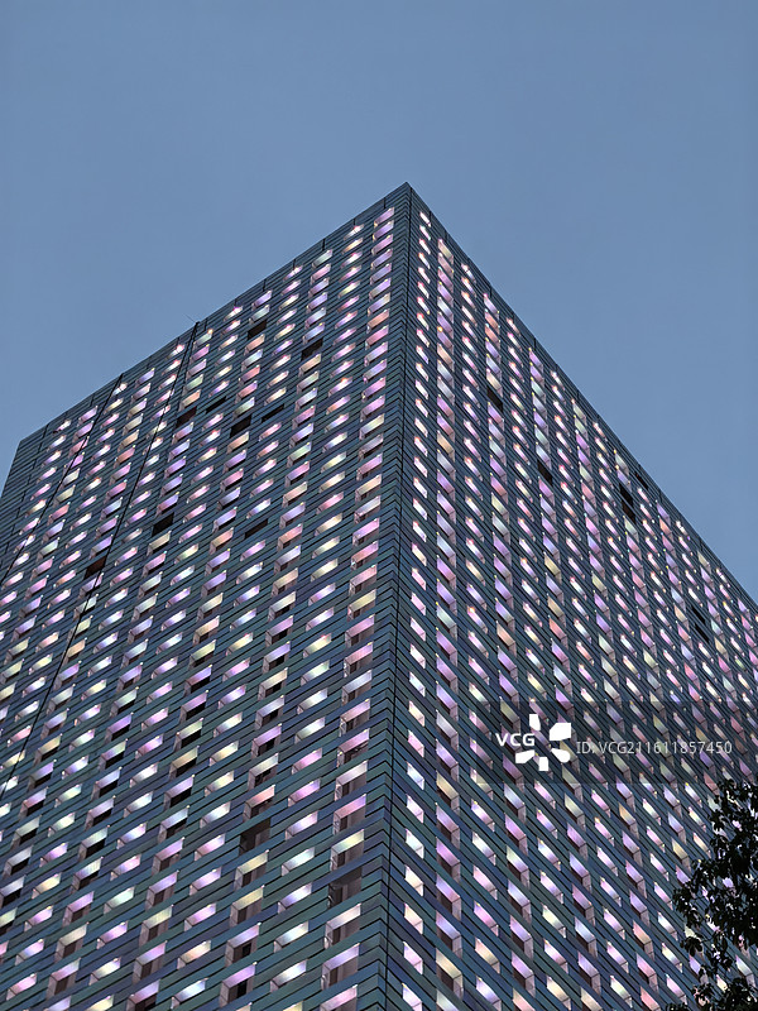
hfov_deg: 20.7
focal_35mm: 71
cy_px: 506
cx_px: 379
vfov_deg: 27.4
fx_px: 2073
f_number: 1.4
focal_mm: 6.98
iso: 400
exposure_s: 1/413
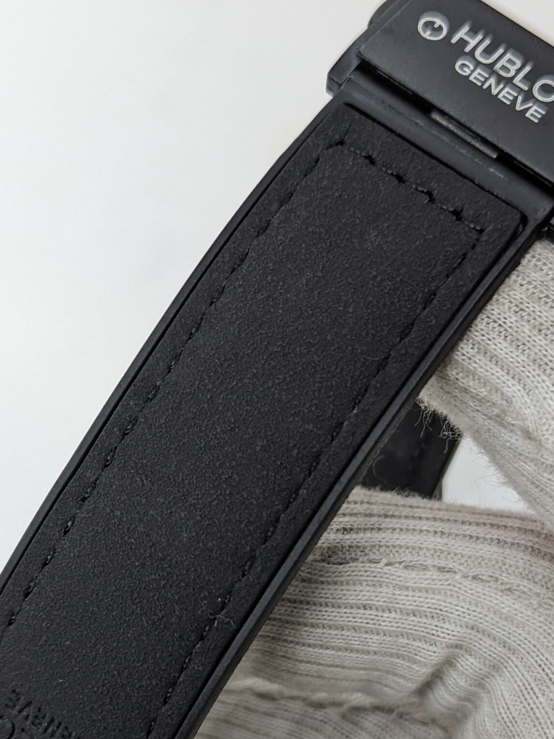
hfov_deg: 18.2
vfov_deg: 24.1
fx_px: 1729
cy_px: 469
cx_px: 238
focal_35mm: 81
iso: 54
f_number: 1.85
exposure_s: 1/104
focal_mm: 6.81
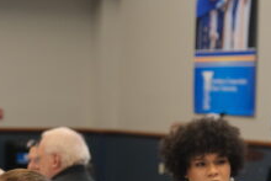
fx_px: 1356
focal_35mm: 180
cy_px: 214
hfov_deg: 11.4
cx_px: 140
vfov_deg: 7.6
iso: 1600
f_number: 2.8
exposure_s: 1/90
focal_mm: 44.1
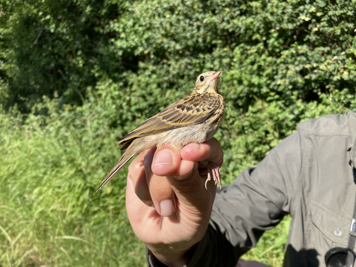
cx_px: 178
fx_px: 288
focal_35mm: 28
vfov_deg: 49.7
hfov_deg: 63.4
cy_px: 134
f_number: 1.8
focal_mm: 3.99
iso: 20
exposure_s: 1/1200
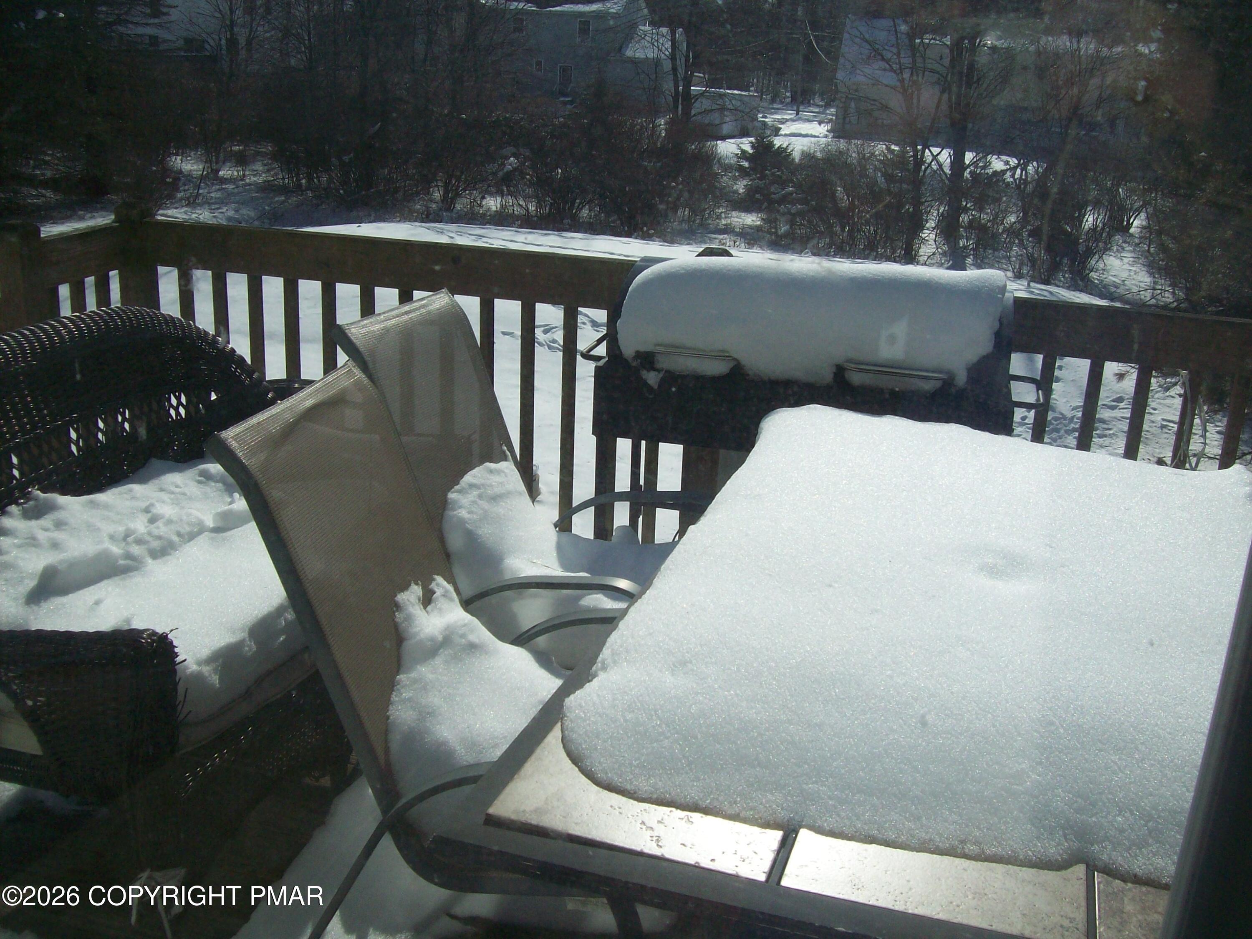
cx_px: 626
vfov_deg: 39.7
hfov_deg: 51.4
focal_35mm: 36
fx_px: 1302
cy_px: 470
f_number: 4.8
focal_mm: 6
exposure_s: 1/1401
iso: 80
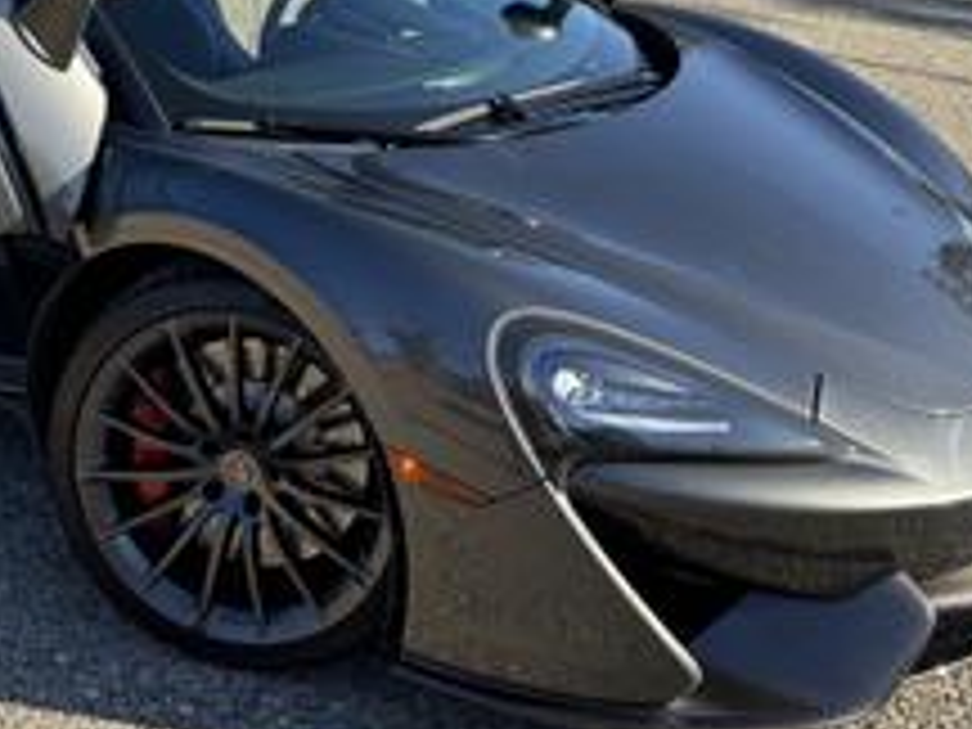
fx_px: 1572
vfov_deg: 25.1
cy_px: 36
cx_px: 297
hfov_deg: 33.9
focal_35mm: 56
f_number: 1.78
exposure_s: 1/1094
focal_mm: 6.76
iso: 80
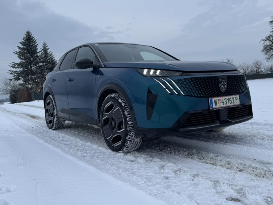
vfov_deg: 44.0
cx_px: 134
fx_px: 252
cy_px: 86
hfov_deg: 56.8
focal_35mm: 32
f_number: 1.78
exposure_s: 1/1193
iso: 80
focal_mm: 6.76
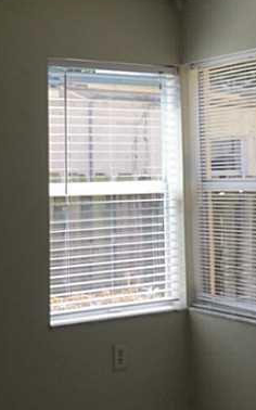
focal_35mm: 65
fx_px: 726
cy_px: 102
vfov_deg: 31.0
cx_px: 99
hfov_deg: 20.0
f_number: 2.2
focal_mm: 4.15
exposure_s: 1/170
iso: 32
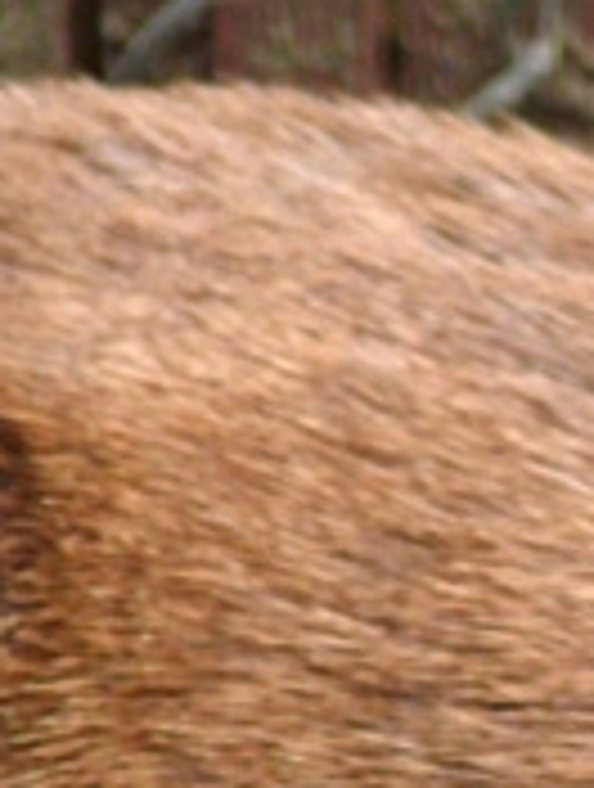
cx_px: 1206
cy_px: 1099
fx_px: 32531
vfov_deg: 1.4
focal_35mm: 1427
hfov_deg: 1.0
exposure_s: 1/30
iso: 200
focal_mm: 66.1
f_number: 3.6
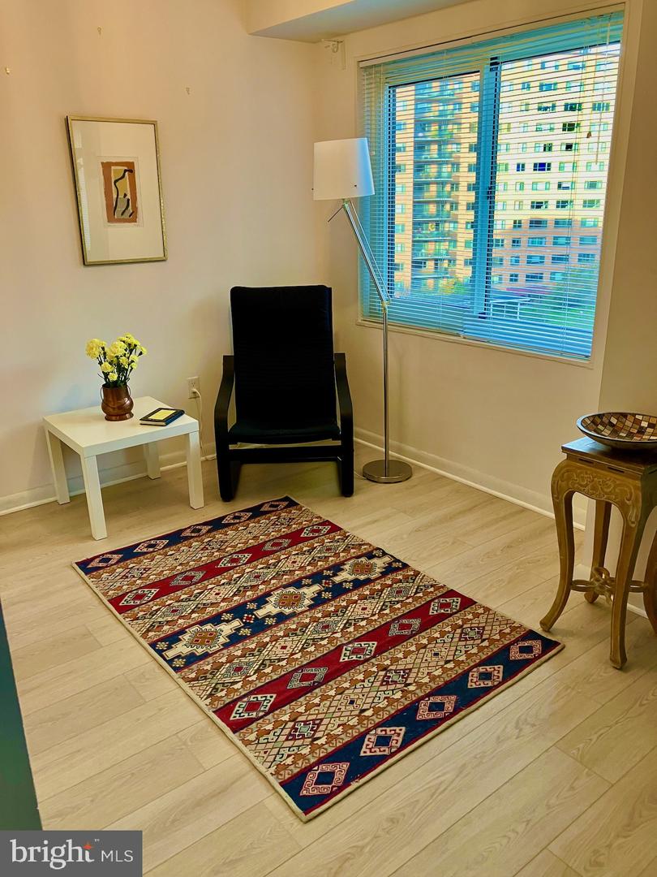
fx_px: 709
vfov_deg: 63.4
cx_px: 328
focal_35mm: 28
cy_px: 438
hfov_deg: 49.7
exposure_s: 1/60
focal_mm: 3.99
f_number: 1.8
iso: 80
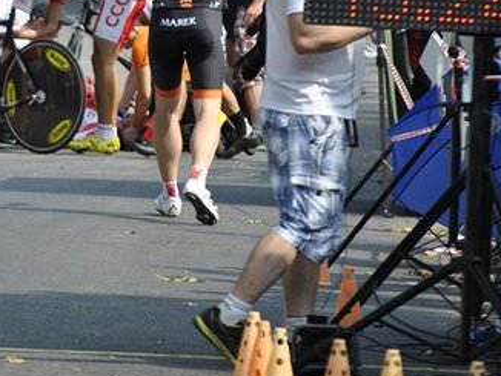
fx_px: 8328
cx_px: 103
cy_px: 68
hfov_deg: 3.4
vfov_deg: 2.6
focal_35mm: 575
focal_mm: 200
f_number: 5.6
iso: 250
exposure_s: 1/500
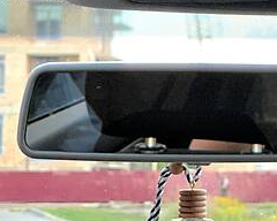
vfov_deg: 8.9
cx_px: 381
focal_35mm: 169
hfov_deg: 11.1
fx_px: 1385
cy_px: -109
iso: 200
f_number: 2.4
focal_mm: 6
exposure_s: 1/60
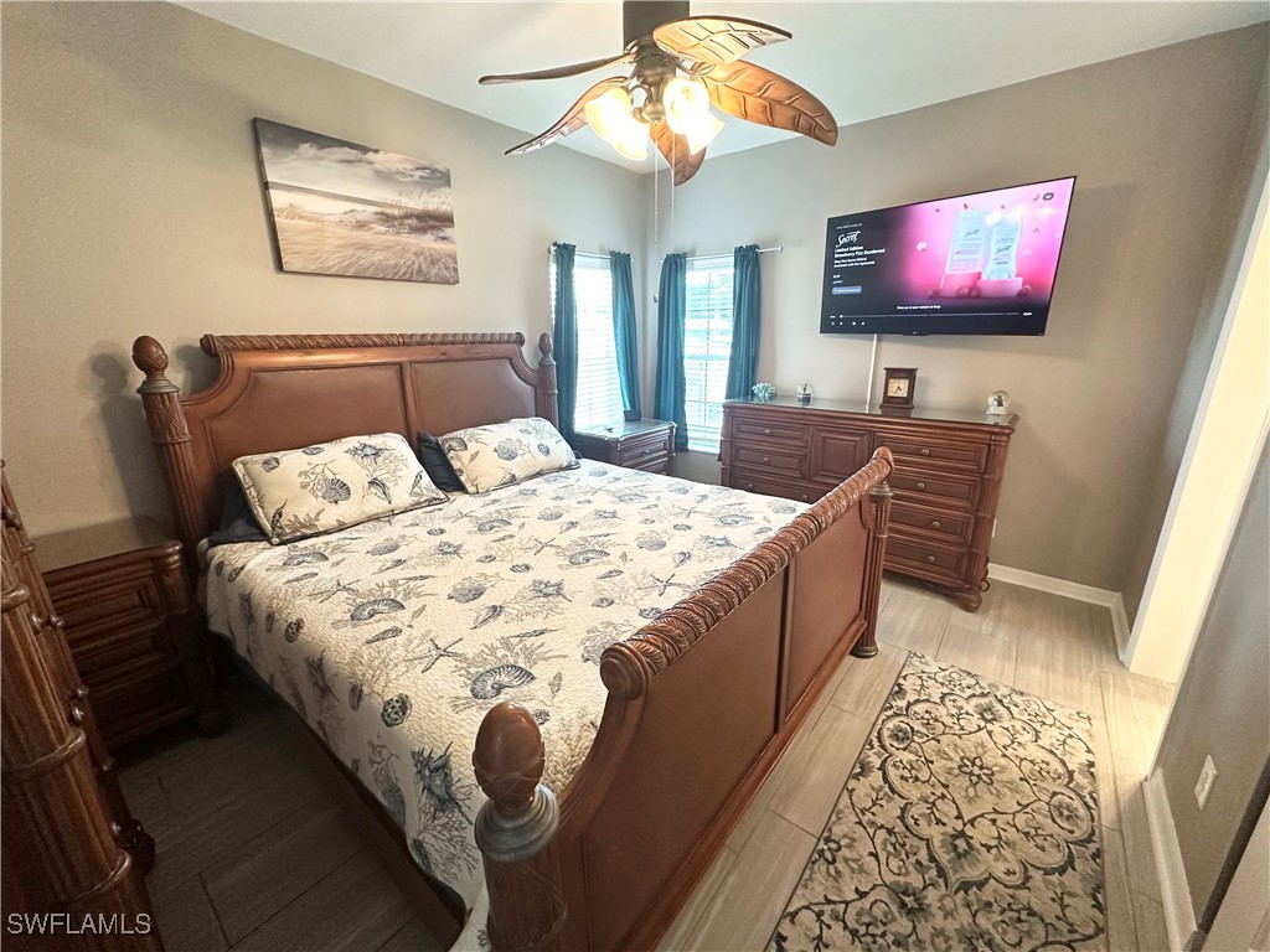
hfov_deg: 102.1
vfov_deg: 85.7
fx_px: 514
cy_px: 476
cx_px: 635
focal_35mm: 14
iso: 400
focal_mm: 2.22
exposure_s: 1/60
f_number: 2.2
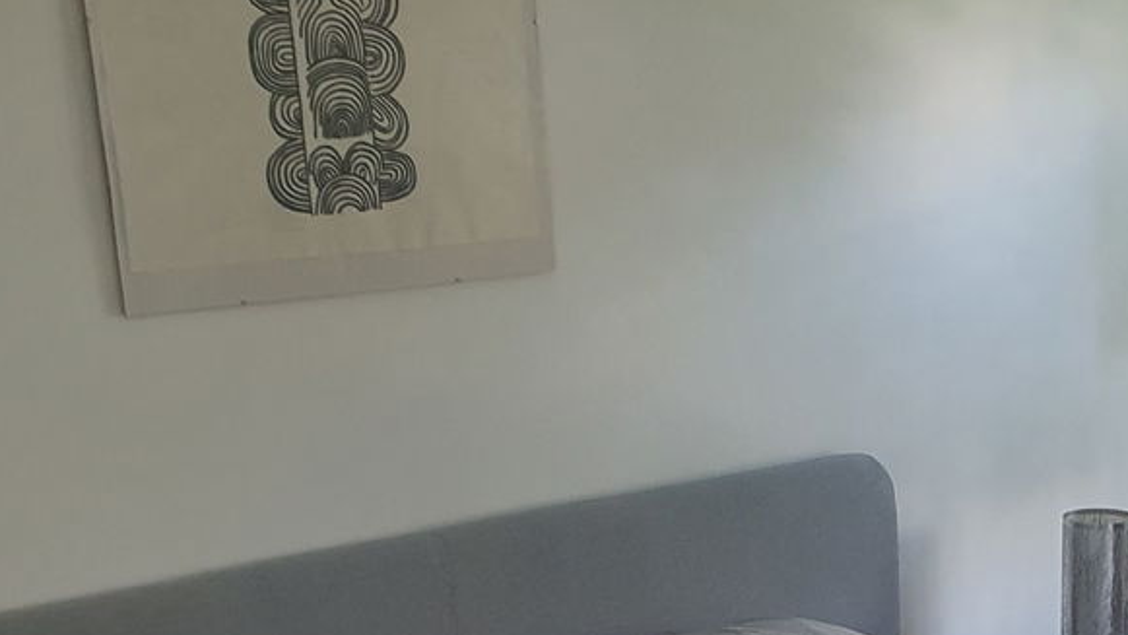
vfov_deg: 14.9
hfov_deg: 26.0
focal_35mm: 78
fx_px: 2333
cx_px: 1079
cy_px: 788
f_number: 2.4
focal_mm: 4.32
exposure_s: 1/50
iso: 200
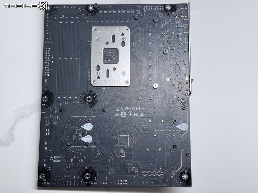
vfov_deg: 30.3
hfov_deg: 39.7
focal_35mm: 48
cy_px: 96
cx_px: 129
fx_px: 358
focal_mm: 6.76
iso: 80
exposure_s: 1/72
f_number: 1.78
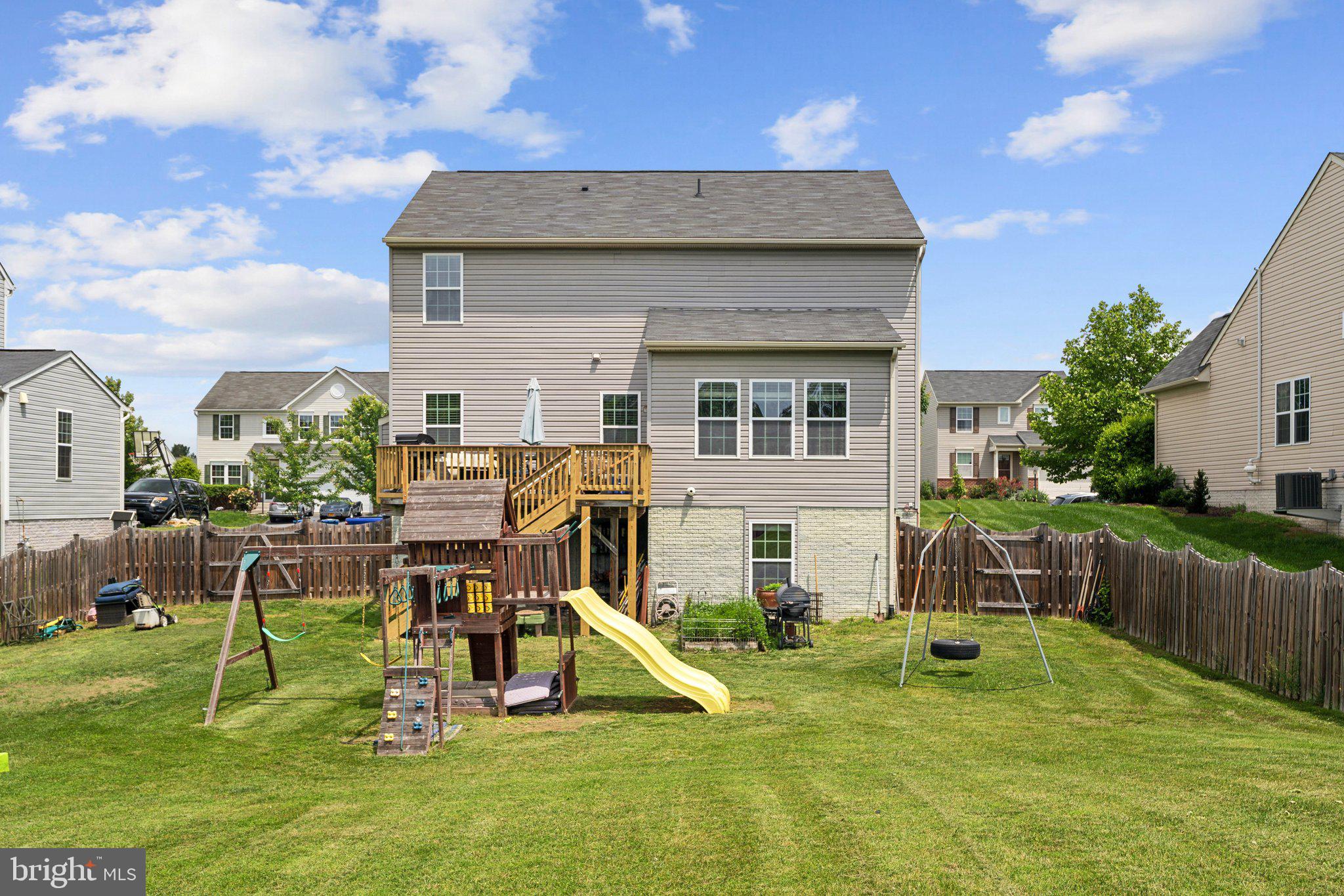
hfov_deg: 54.4
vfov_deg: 37.8
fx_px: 1306
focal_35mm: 35
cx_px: 672
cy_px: 448
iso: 200
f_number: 8
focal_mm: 35
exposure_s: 1/500
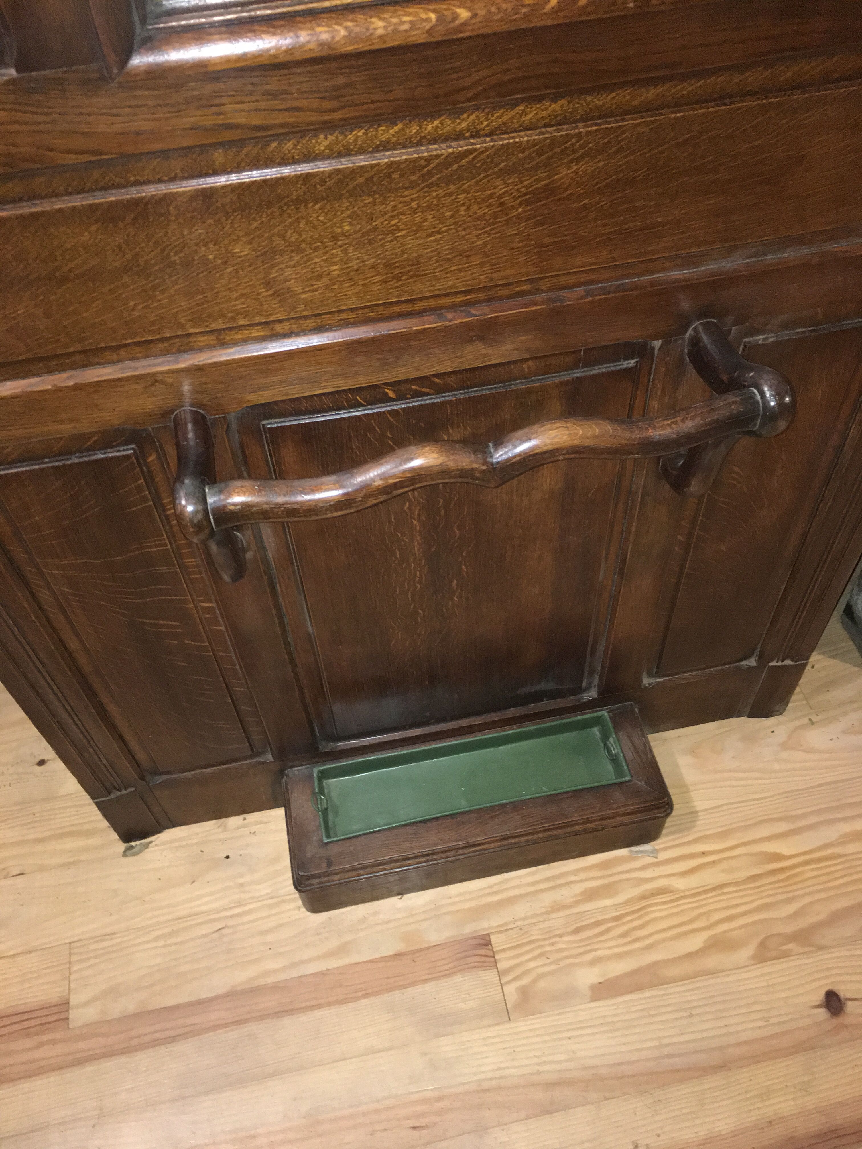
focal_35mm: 29
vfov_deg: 61.7
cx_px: 431
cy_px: 574
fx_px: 963
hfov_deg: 48.2
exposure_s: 1/25
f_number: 2.2
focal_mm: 4.15
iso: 250
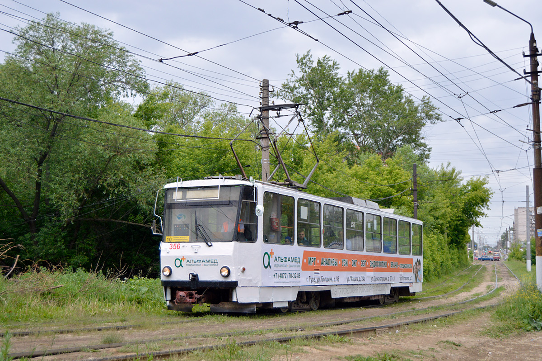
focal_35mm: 52
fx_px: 790
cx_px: 271
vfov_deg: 25.7
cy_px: 180
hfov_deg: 37.9
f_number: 4.5
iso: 400
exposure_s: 1/250
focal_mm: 35
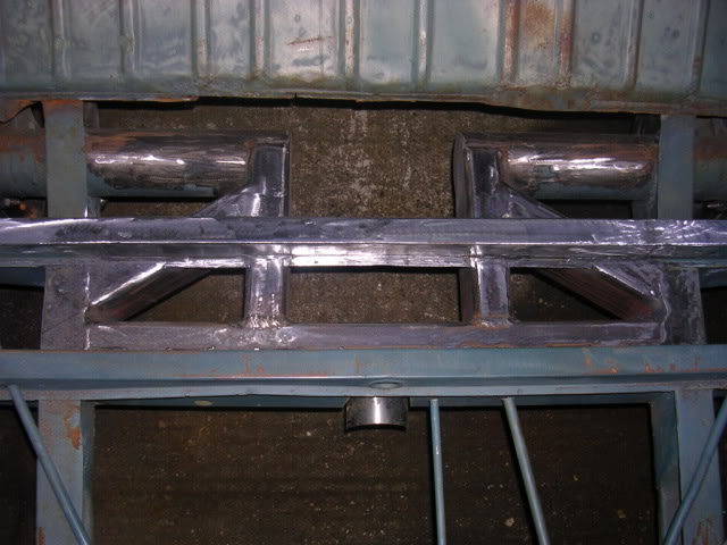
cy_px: 272
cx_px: 364
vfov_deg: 37.7
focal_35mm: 38
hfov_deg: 49.0
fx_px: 798
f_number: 2.8
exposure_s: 1/60.1
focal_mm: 5.8
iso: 50
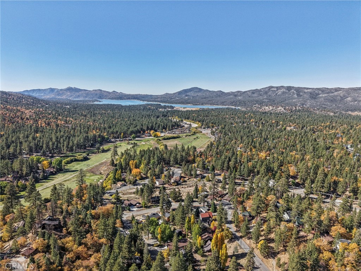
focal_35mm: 24
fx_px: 250
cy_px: 136
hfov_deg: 71.6
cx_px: 180
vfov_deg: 56.8
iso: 200
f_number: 1.8
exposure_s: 1/3000
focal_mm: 8.7
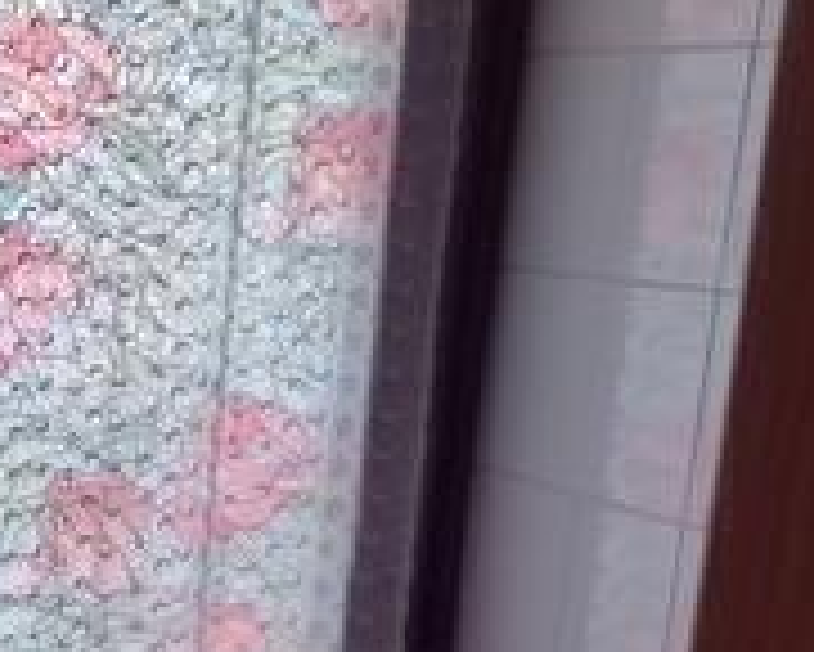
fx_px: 2700
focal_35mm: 112
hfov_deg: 16.6
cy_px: 962
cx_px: -94
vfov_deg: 13.1
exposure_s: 1/120
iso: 172
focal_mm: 4.71
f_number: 1.7
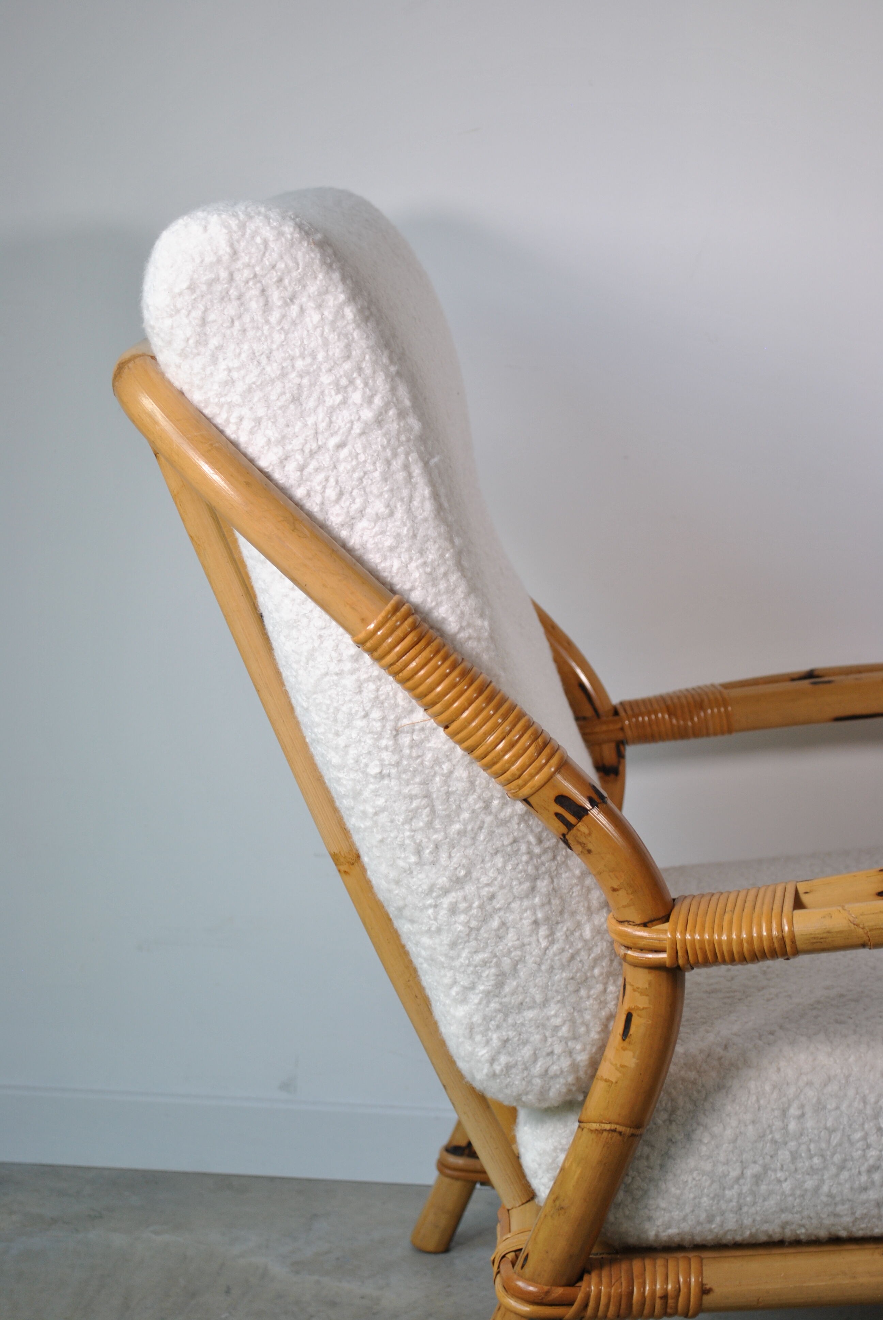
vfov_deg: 29.2
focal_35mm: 69
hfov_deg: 19.8
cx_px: 442
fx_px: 2531
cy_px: 660
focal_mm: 46
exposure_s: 1/60
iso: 200
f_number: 5.3
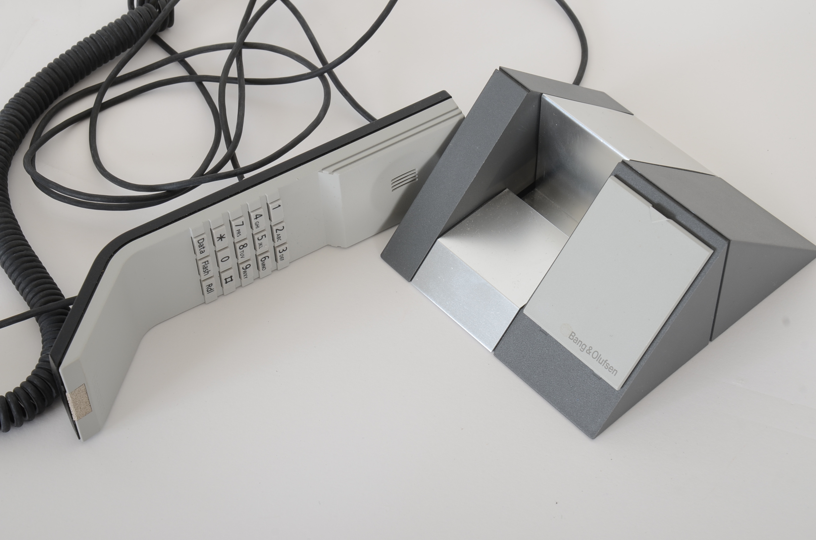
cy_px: 270
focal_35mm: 87
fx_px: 1968
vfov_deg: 15.6
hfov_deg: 23.4
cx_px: 408
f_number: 11
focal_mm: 58
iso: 125
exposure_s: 1/160
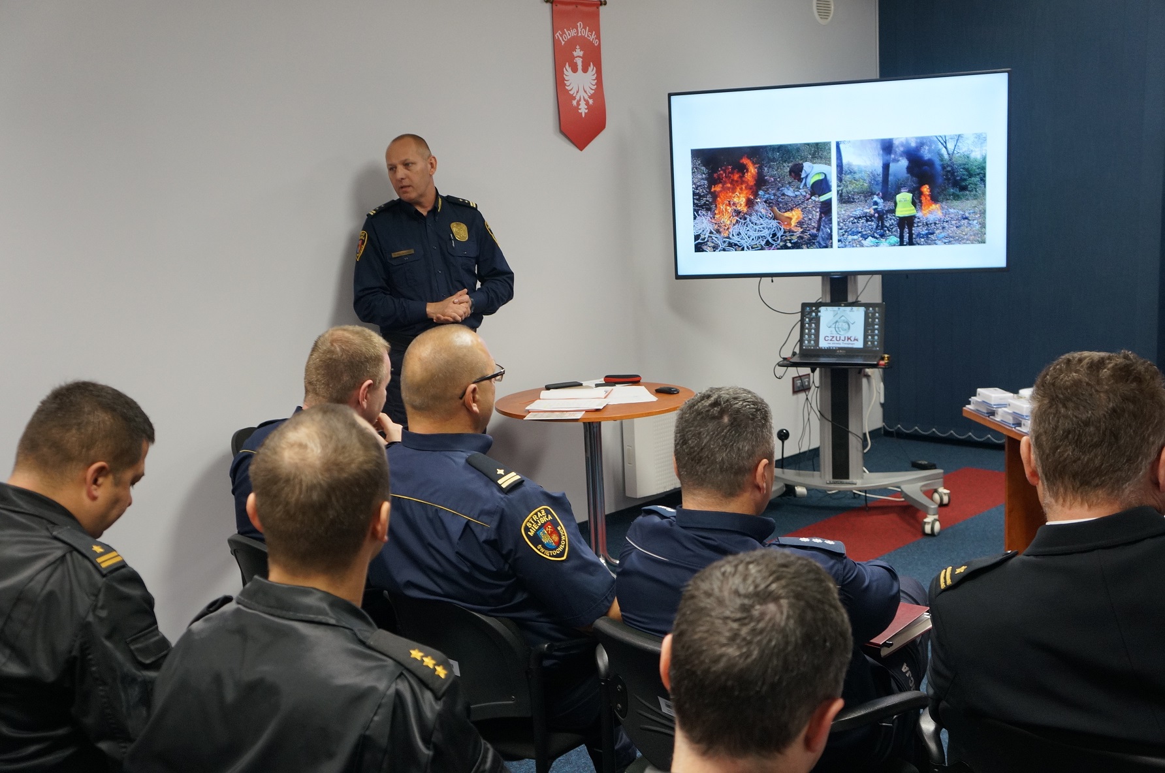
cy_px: 386
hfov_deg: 49.6
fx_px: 1260
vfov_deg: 34.1
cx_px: 582
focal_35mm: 39
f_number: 4
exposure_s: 1/60
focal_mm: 26
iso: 500
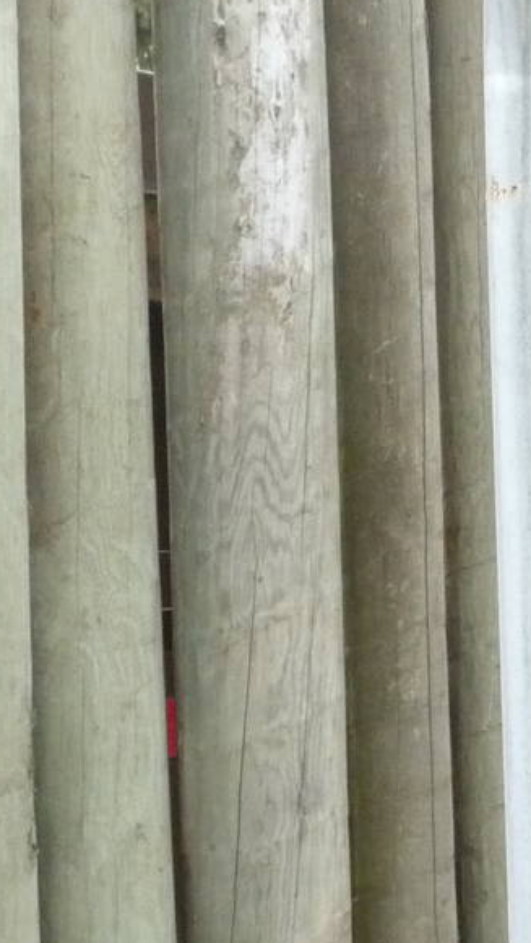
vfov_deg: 16.4
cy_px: 862
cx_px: 840
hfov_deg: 9.1
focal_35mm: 129
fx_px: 3228
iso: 400
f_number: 4
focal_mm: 7.1
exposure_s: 1/250
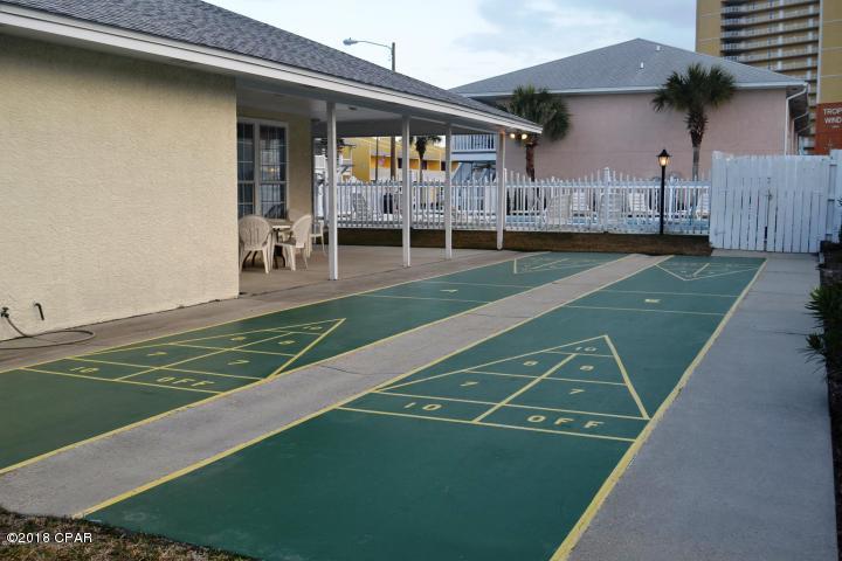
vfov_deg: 36.9
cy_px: 280
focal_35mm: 36
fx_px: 842
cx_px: 421
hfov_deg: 53.1
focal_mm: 24
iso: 200
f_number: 5.6
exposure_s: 1/125
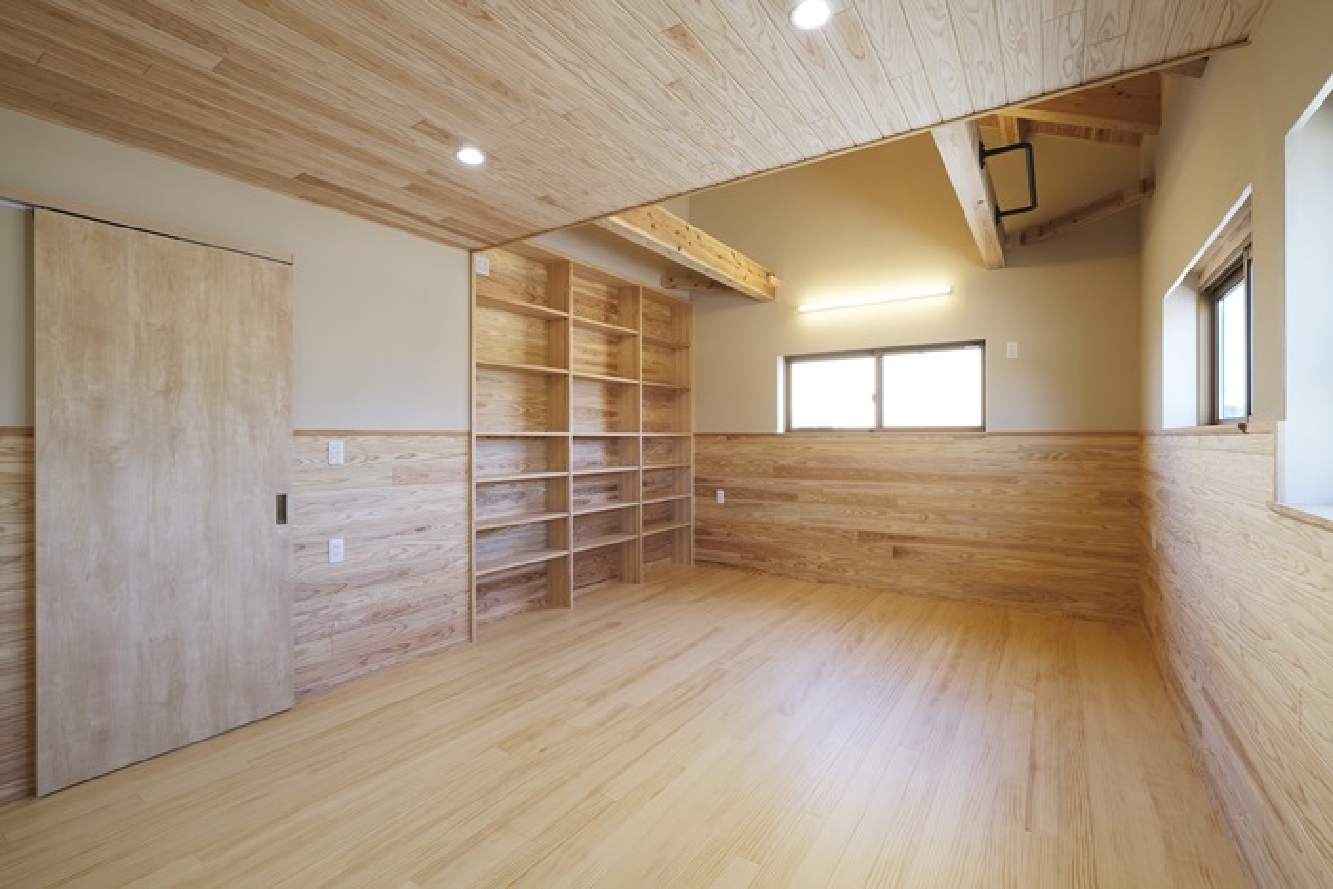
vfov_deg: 77.4
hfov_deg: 100.4
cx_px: 666
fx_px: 555
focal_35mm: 15
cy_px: 444
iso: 160
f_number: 6.4
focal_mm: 10
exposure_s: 1/14
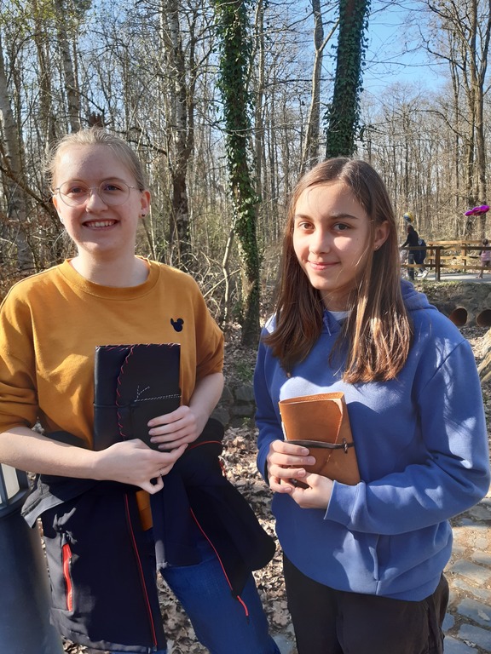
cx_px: 246
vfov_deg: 67.3
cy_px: 327
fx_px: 492
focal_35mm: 26
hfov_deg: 53.1
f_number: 1.7
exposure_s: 1/550
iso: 40
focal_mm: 3.92
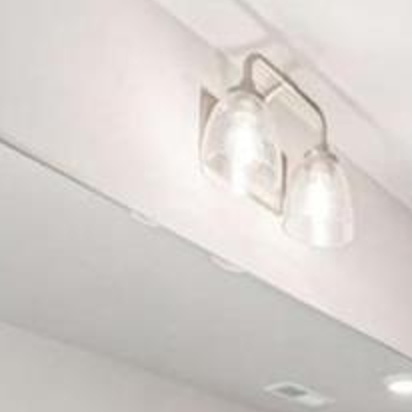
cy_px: 650
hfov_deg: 26.5
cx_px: 464
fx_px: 794
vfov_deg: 22.6
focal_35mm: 59
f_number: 8
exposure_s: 1/13
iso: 100
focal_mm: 14
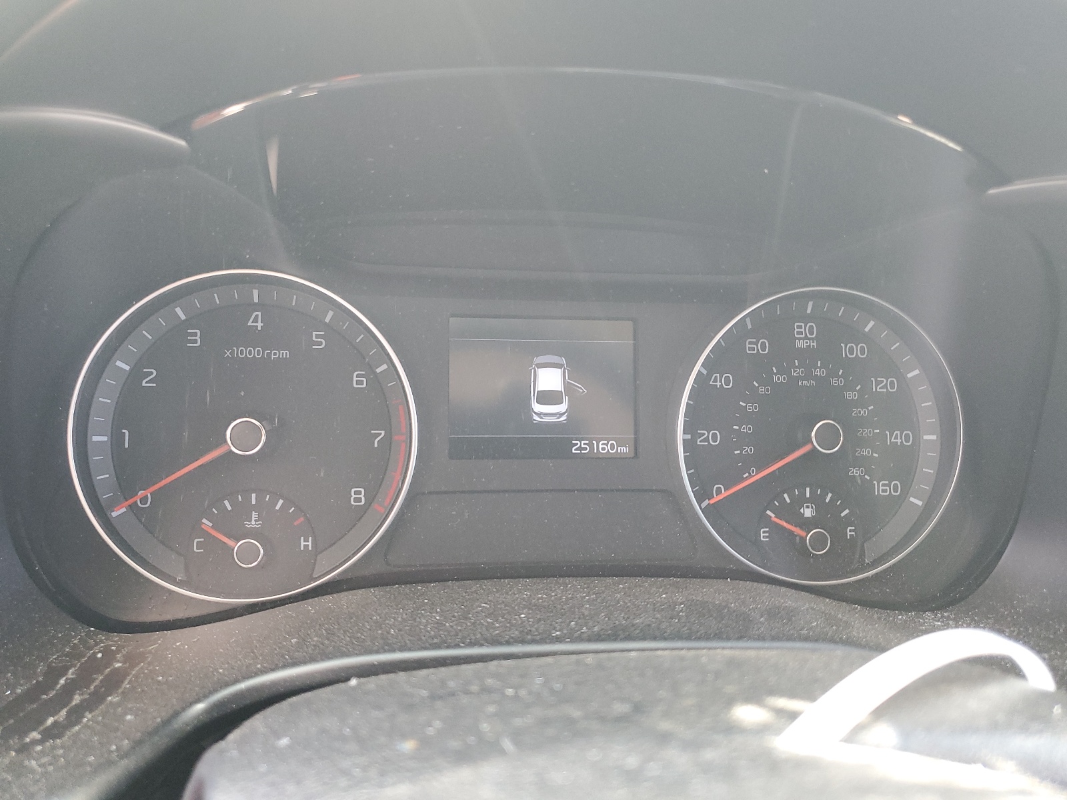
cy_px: 400
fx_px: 801
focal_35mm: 26
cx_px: 534
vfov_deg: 53.1
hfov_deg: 67.3
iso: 132
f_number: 1.5
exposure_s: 1/60.2
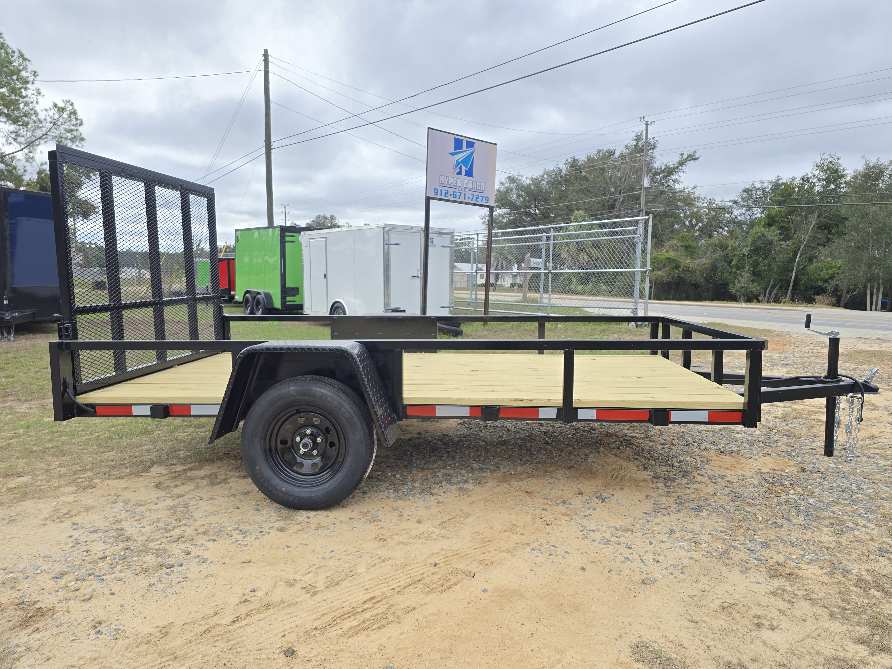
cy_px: 334
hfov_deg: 73.9
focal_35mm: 23
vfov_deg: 58.9
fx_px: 593
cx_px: 446
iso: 12
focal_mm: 6.3
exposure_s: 1/415
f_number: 1.7
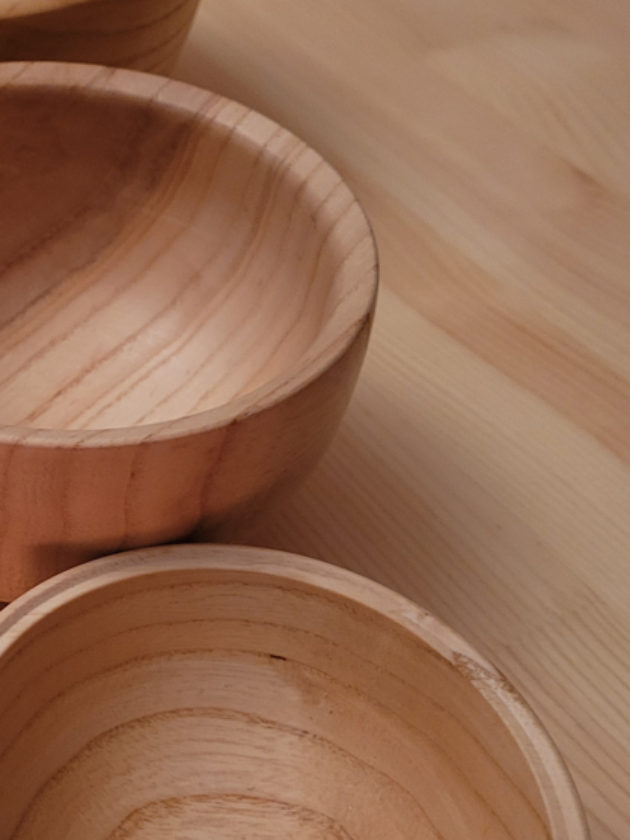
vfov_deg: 34.3
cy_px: 486
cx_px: 8
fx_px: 1358
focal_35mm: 56
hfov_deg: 24.9
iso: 500
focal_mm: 5.4
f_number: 1.8
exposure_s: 1/24
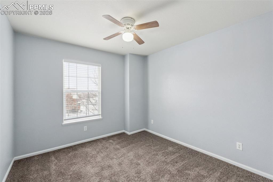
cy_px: 91
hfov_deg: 100.4
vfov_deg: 77.3
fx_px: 114
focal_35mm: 15
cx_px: 136
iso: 640
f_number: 9
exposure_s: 1/40
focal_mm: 10
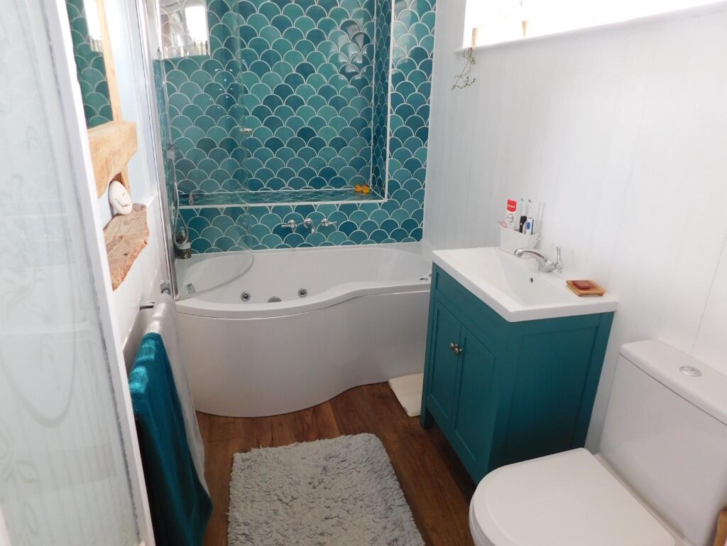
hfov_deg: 73.9
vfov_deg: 58.9
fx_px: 483
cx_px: 364
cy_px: 273
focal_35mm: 23
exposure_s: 1/30
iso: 125
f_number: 3
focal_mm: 4
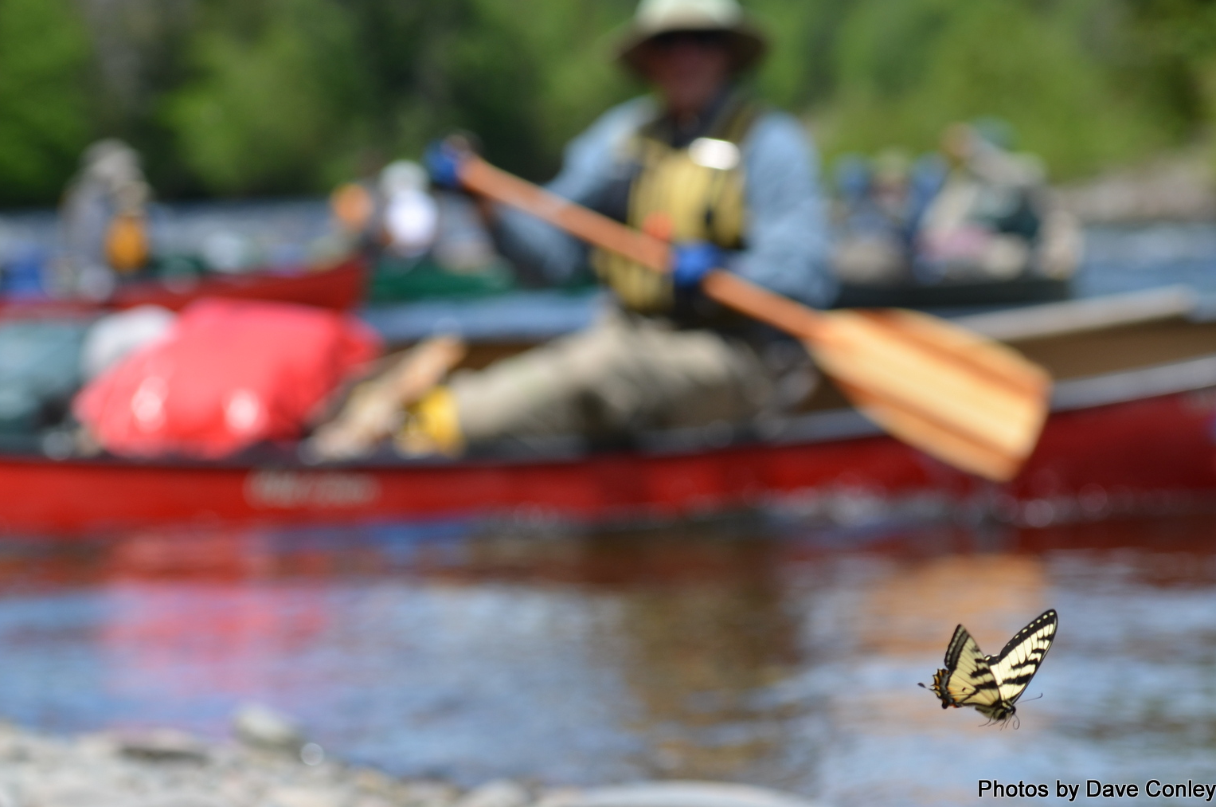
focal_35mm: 110
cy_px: 406
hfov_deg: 18.6
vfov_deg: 12.4
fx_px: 3710
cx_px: 608
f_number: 4
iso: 160
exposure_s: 1/1000
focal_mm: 70
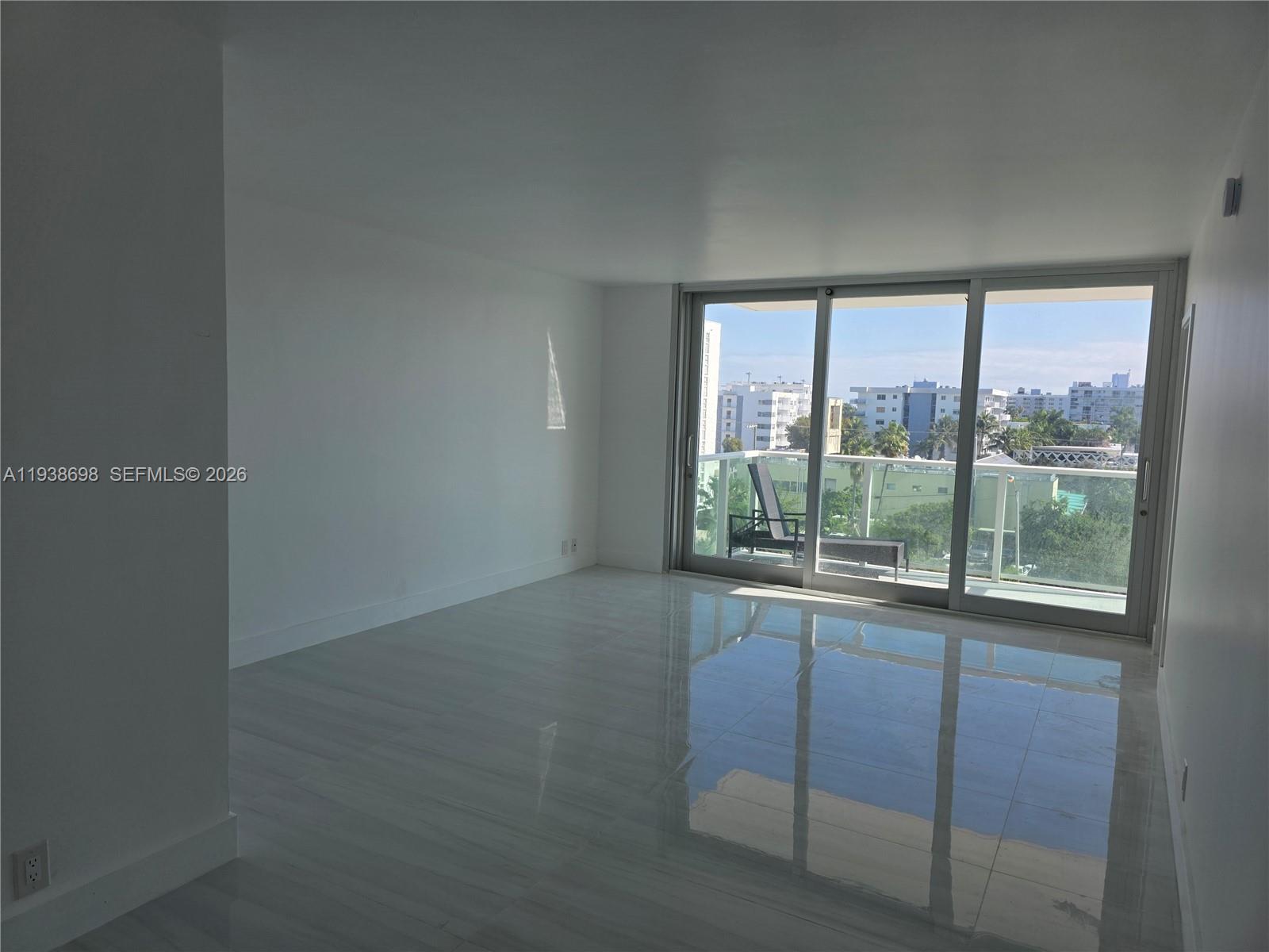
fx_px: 843
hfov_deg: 73.9
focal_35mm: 23
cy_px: 476
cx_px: 634
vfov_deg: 58.9
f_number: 1.7
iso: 80
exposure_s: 1/2961
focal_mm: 6.3
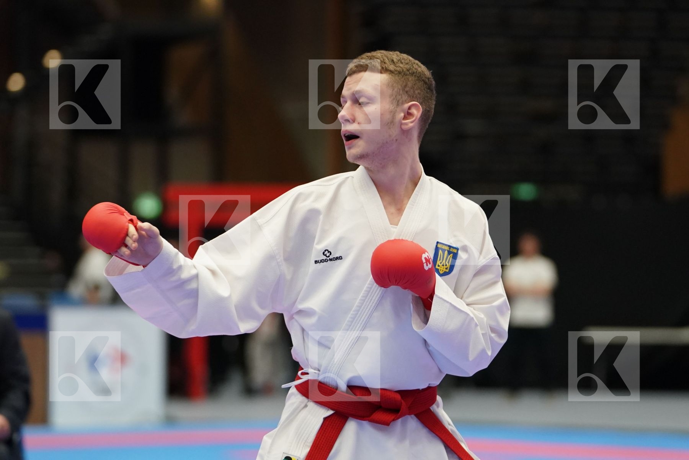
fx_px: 3579
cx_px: 344
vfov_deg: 7.3
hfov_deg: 11.0
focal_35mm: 187
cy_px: 230
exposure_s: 1/1000
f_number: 2.8
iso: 2500
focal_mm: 125
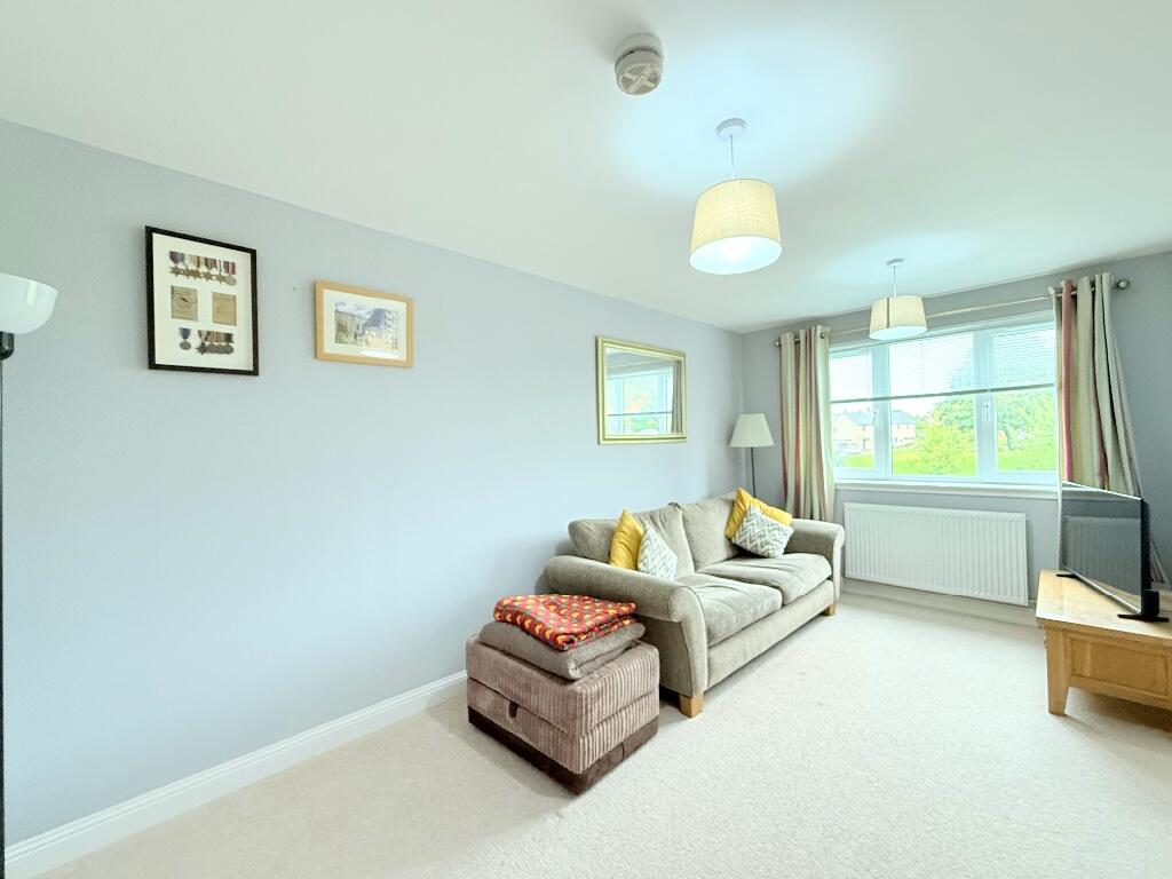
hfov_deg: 102.1
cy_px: 440
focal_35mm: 14
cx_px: 586
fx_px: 474
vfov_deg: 85.7
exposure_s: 1/50
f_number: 2.2
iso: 400
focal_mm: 2.22
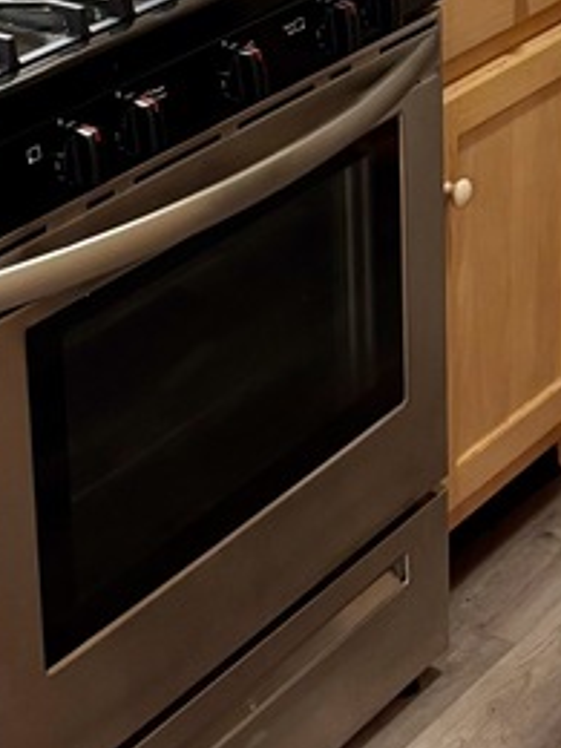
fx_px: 2334
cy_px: -118
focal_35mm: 108
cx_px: 293
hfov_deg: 13.7
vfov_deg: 17.5
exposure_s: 1/60
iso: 200
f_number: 1.6
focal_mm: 5.96
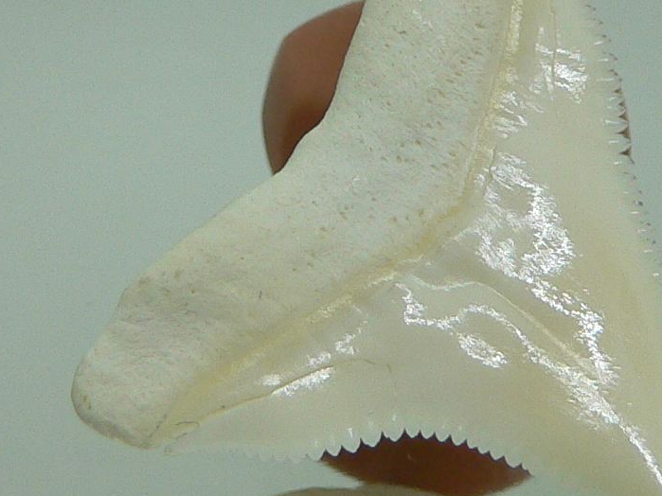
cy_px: 140
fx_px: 1931
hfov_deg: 19.4
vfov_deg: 14.6
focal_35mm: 101
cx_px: 352
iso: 80
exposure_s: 1/60
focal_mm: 4.6
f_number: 2.8
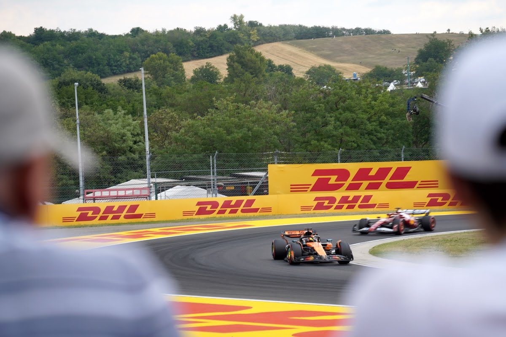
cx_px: 253
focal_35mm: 135
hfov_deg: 15.2
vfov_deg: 10.2
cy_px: 168
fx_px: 1897
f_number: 5
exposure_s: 1/160
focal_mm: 135
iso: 125
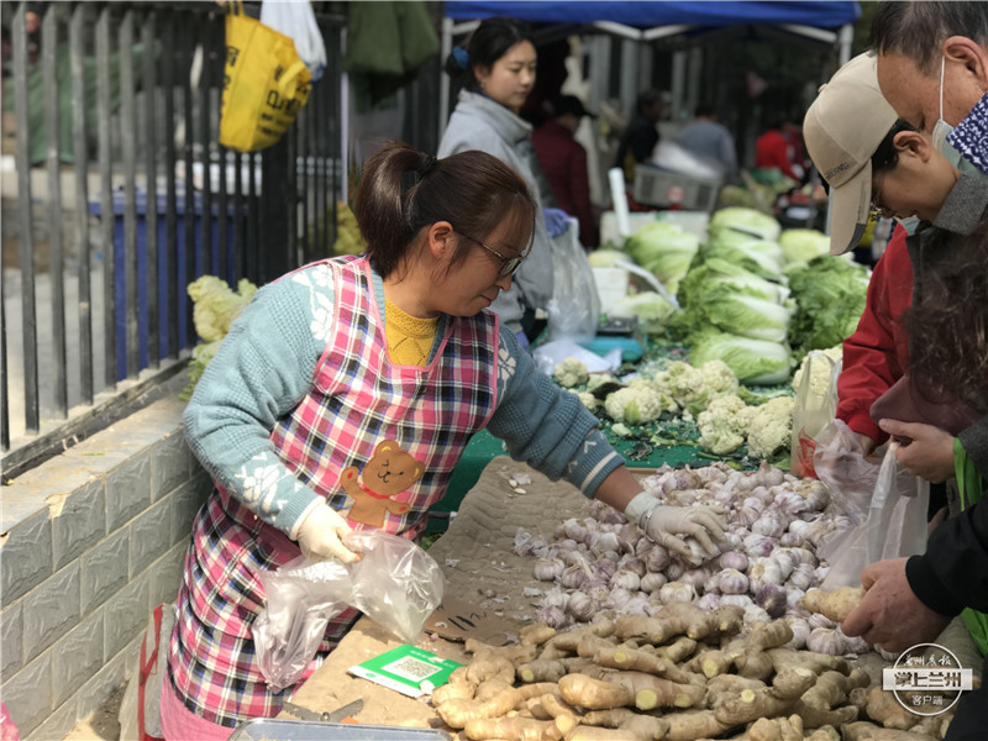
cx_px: 494
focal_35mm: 57
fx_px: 1627
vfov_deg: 25.7
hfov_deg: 33.8
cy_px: 370
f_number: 2.8
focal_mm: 6.6
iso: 20
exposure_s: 1/336
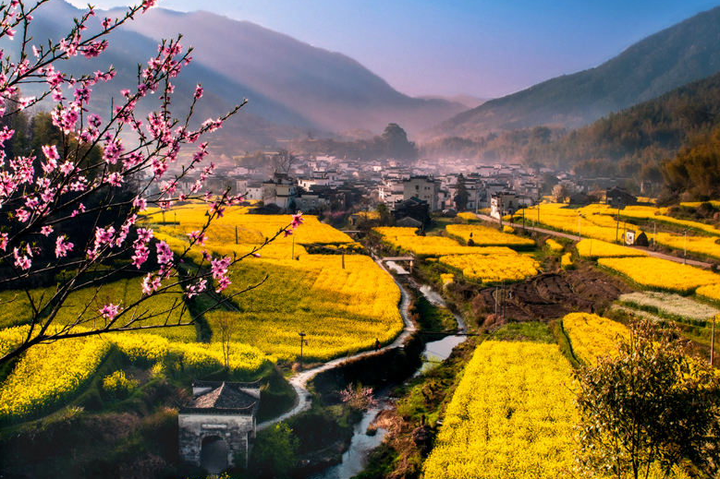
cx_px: 366
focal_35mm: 40
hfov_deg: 48.5
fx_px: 800
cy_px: 240
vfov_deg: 33.4
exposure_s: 1/60
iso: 200
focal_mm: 26
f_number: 16
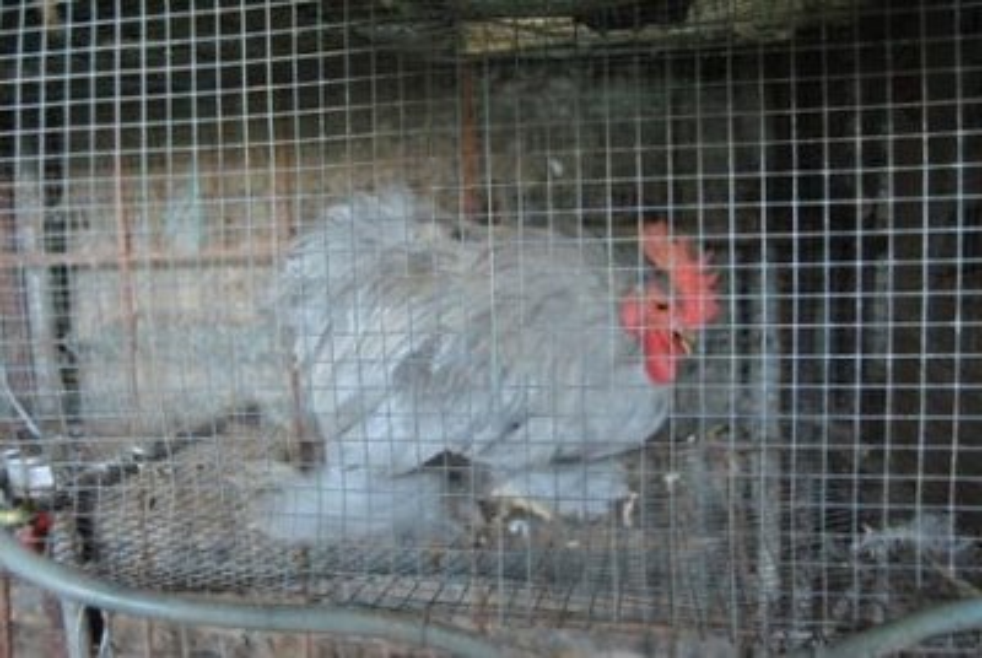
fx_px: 779
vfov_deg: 45.8
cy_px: 329
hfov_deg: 64.5
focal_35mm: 28
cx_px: 491
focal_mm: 19
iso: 1250
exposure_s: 1/30
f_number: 3.5
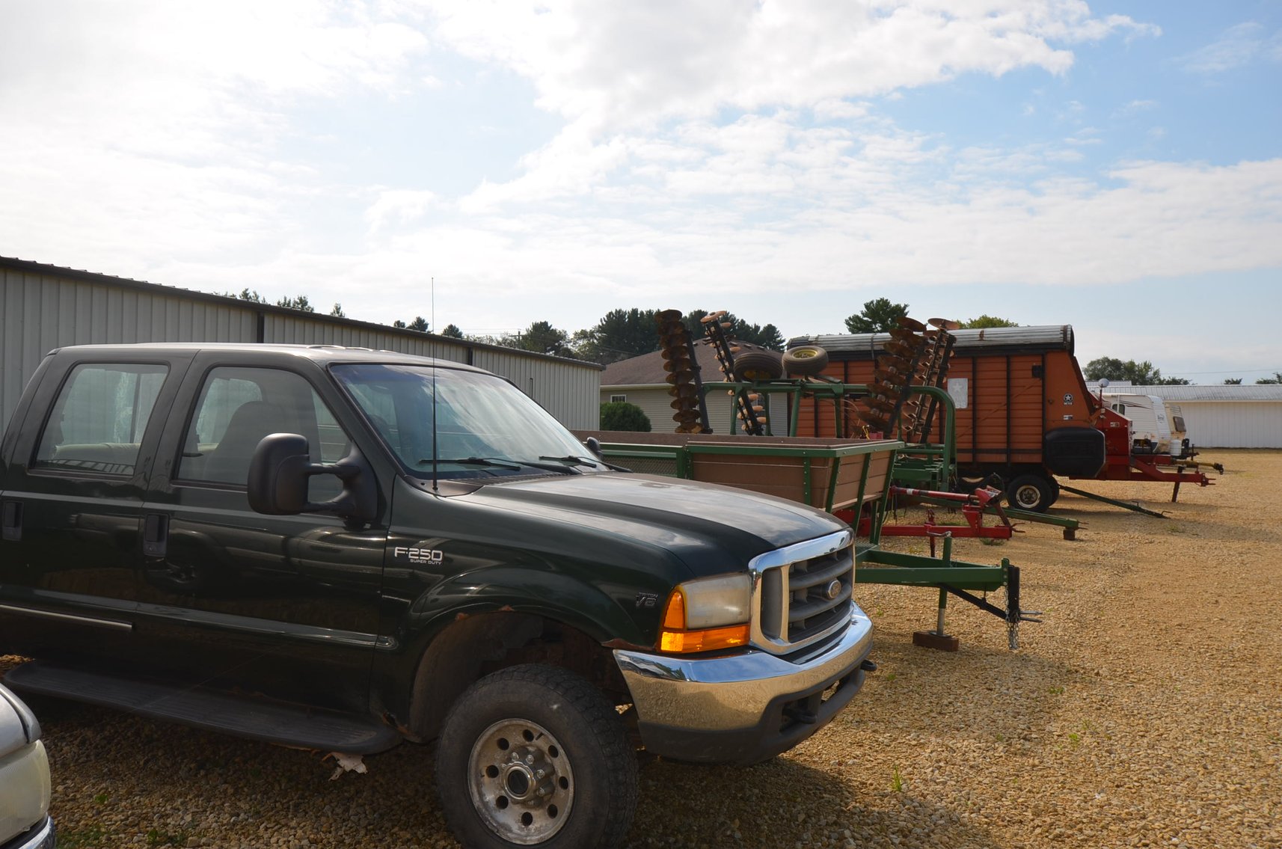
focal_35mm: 30
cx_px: 641
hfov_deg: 62.0
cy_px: 424
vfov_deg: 43.4
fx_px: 1066
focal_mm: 20
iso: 100
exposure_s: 1/200
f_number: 11
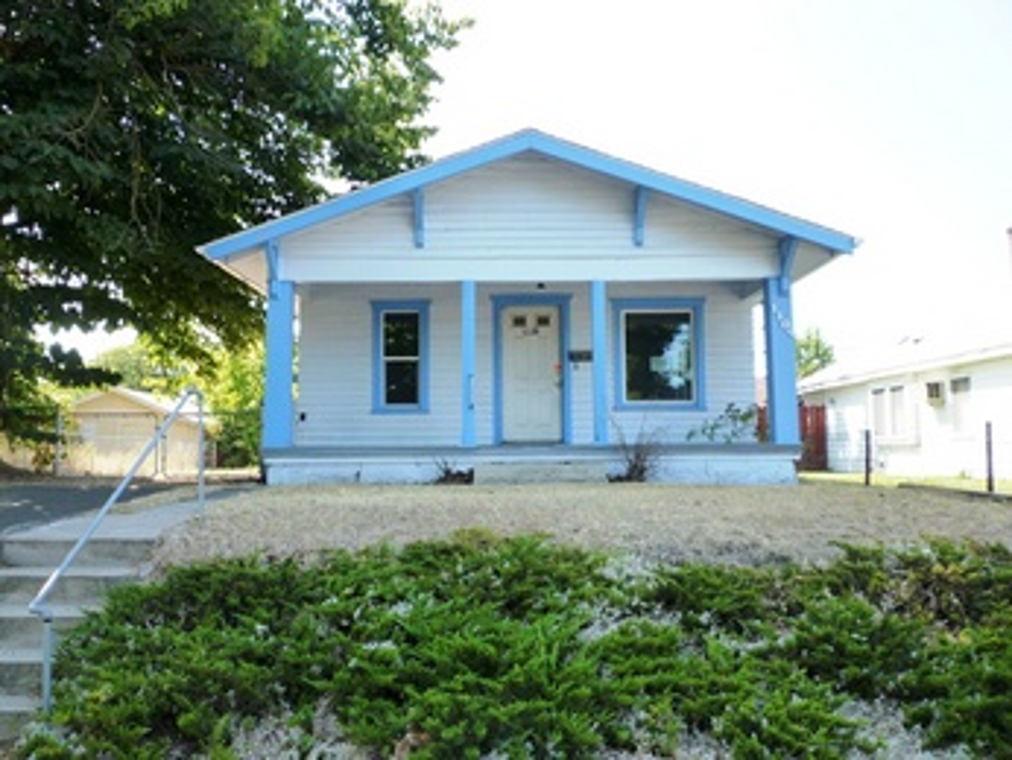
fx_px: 848
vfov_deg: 48.3
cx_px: 506
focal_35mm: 29
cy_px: 380
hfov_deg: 61.6
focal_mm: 5.2
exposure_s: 1/200
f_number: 3.3
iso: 125
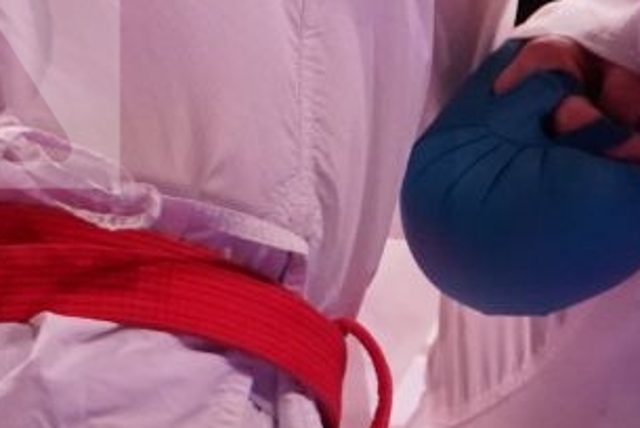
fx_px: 15107
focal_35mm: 849
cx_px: 636
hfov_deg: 2.4
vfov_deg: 1.6
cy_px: -2
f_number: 2.8
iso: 4000
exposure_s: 1/1000
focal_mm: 144
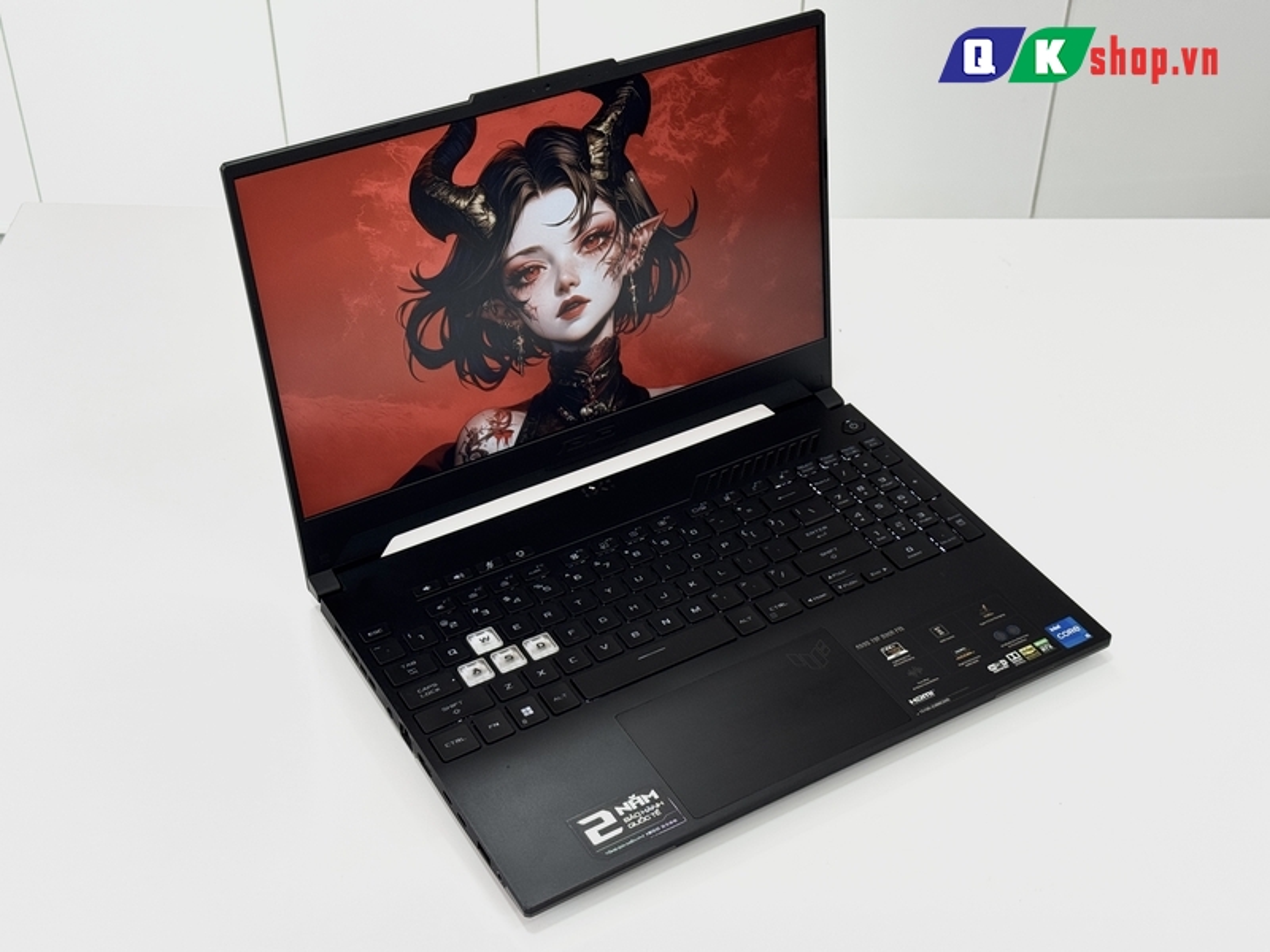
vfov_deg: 30.3
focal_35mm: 48
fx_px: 1761
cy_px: 476
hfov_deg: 39.7
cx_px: 635
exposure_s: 1/100
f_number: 1.78
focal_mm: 6.76
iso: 80
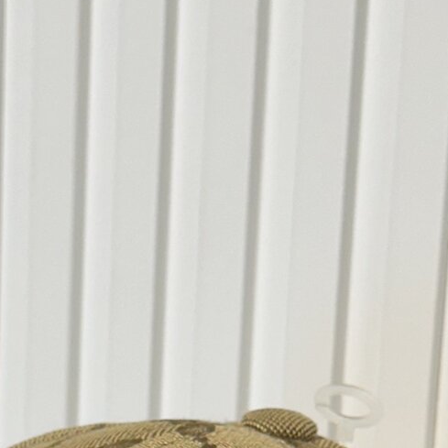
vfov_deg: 9.1
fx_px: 2709
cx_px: 7
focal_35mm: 185
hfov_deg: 9.4
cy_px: 736
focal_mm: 6.86
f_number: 1.78
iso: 64
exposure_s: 1/100
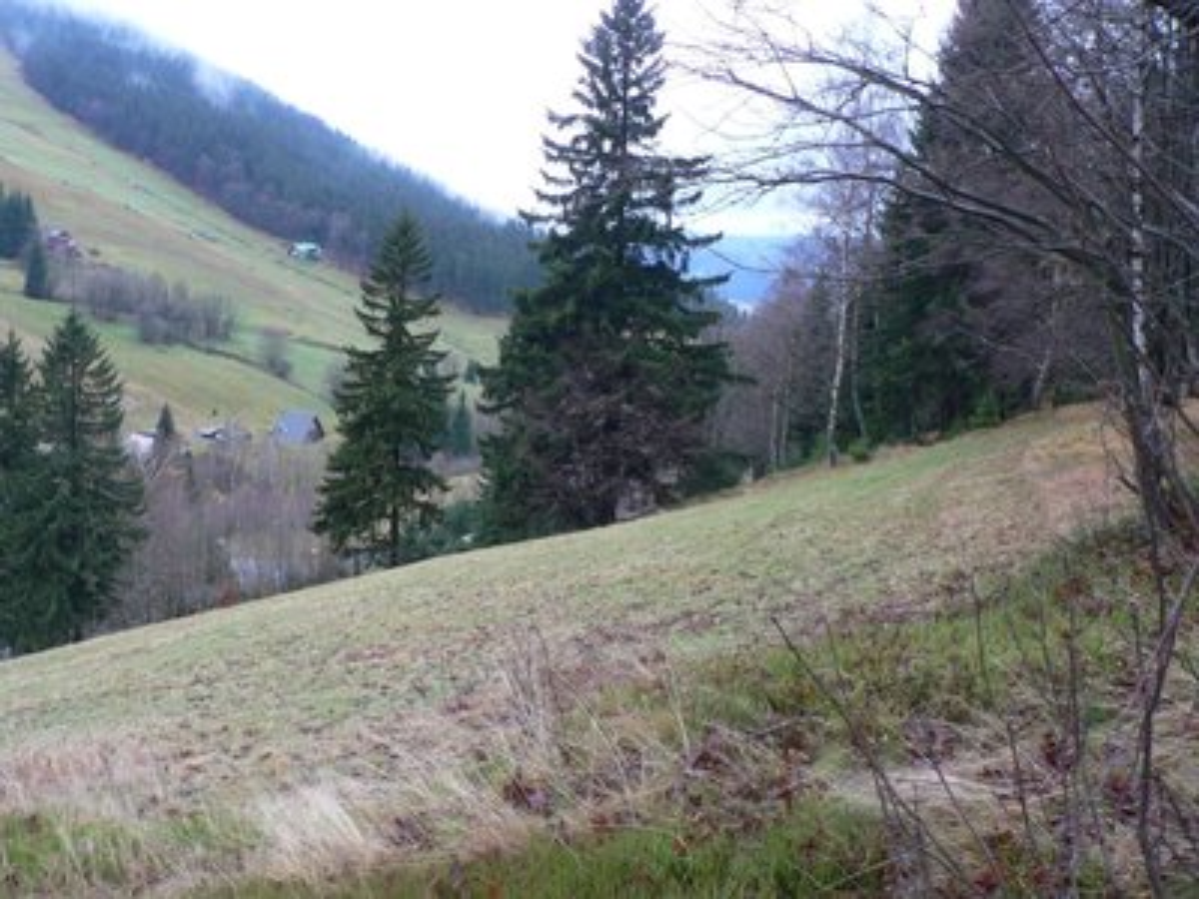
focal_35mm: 36
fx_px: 1247
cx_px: 600
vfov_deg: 39.7
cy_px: 450
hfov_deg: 51.4
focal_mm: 6
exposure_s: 1/30
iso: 80
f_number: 2.8
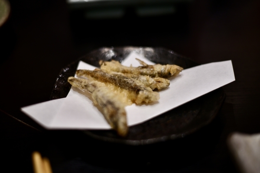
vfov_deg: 27.0
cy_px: 86
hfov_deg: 39.6
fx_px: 361
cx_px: 130
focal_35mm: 50
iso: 320
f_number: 1.8
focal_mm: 50
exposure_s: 1/50
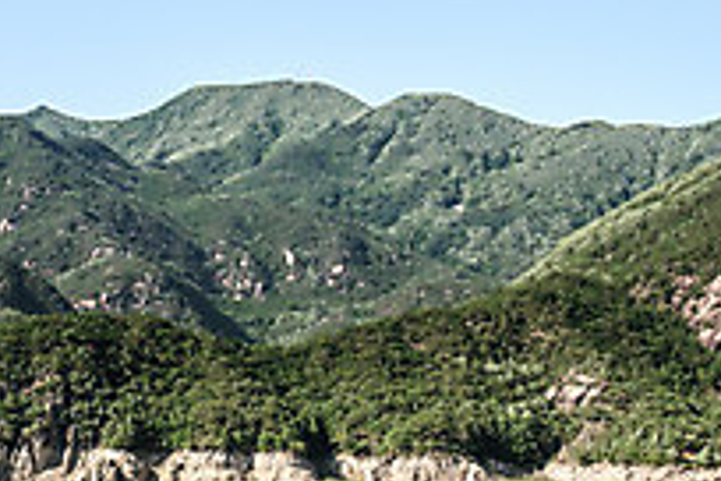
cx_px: 180
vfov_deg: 13.6
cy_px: 117
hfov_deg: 20.3
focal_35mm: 100
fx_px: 2003
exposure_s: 1/640
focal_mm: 34
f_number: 8
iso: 160
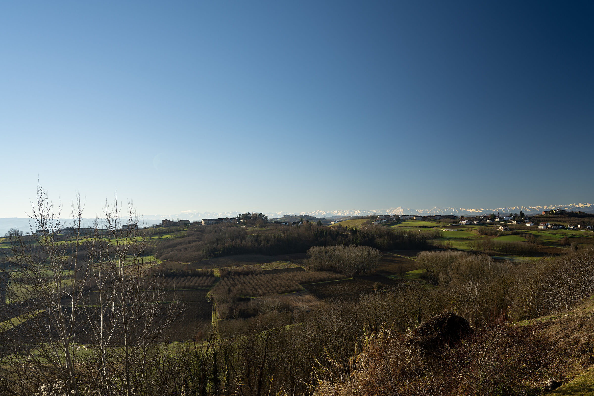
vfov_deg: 43.6
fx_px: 495
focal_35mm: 30
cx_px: 297
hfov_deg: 61.9
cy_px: 198
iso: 64
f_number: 4
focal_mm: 30
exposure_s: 1/160
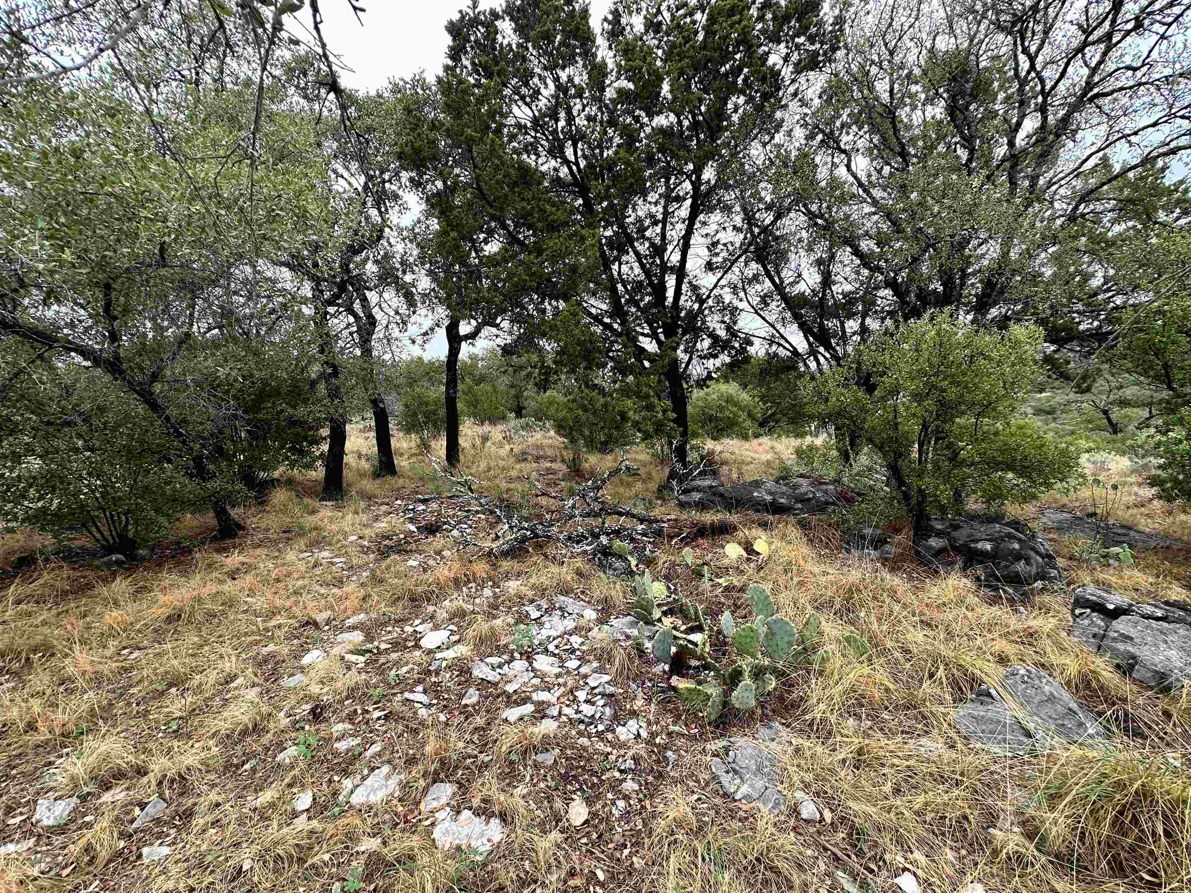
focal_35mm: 14
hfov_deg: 102.1
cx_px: 596
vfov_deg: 85.7
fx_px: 482
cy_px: 446
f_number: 2.2
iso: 50
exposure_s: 1/99
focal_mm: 2.22
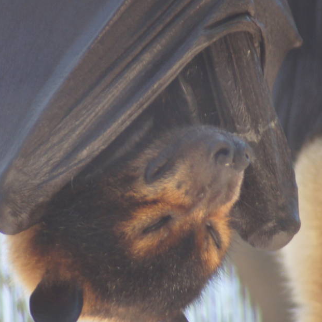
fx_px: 10366
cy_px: 196
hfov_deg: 1.8
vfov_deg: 1.8
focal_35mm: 985
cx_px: 168
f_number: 5.6
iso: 400
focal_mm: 300
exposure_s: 1/40
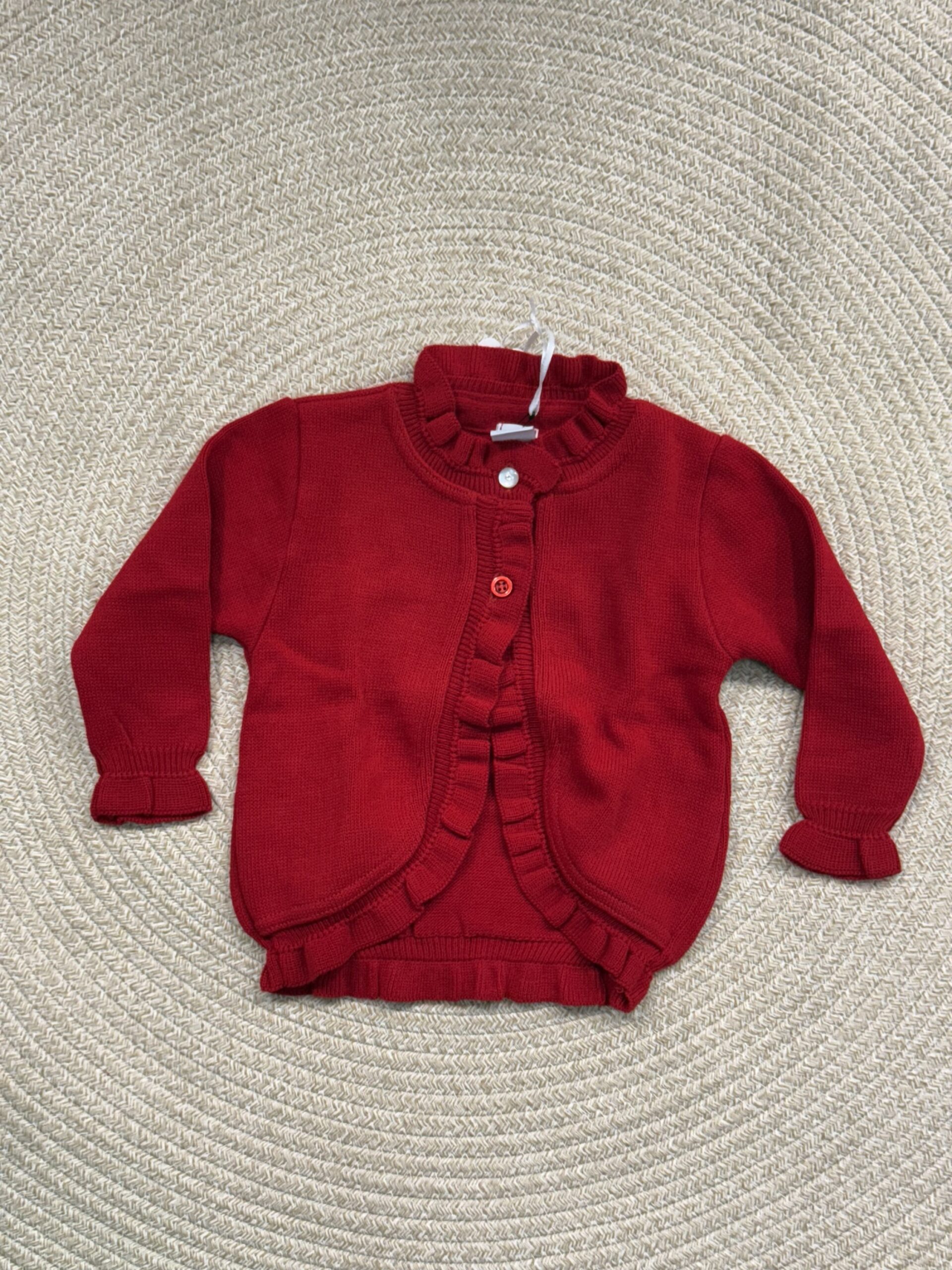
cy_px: 635
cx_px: 476
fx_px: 1760
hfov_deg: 30.3
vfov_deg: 39.7
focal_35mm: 48
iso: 160
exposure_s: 1/100
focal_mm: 6.76
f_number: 1.78
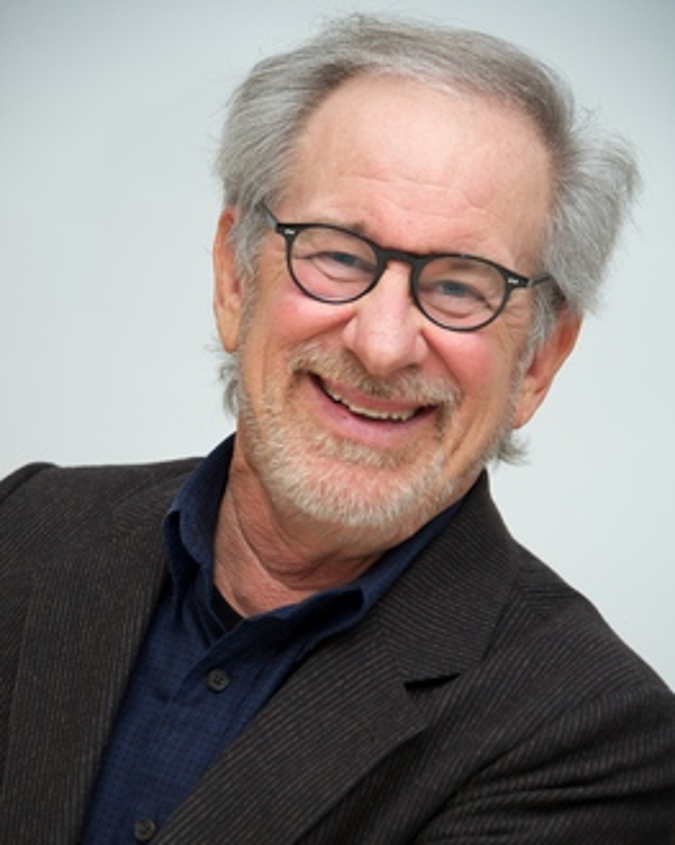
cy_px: 470
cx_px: 339
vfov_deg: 9.4
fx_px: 5122
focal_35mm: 205
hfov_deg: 7.5
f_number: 5.6
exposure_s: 1/60
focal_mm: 180
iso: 500
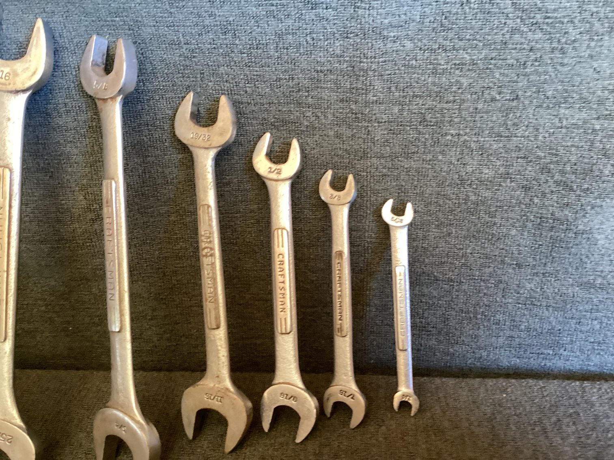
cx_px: 307
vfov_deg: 45.4
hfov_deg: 58.3
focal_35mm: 31
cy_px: 230
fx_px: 550
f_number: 2.4
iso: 320
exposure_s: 1/60
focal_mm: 3.3
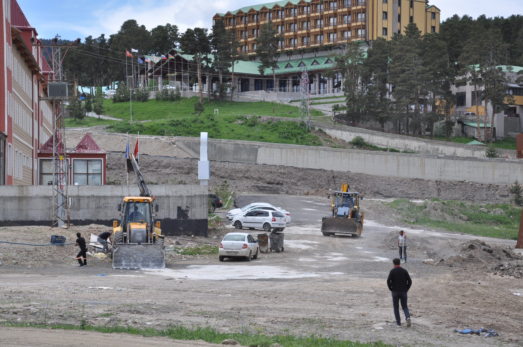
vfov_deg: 14.7
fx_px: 1349
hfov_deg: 21.9
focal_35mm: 93
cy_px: 174
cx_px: 262
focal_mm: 62
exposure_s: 1/1000
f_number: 8
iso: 400
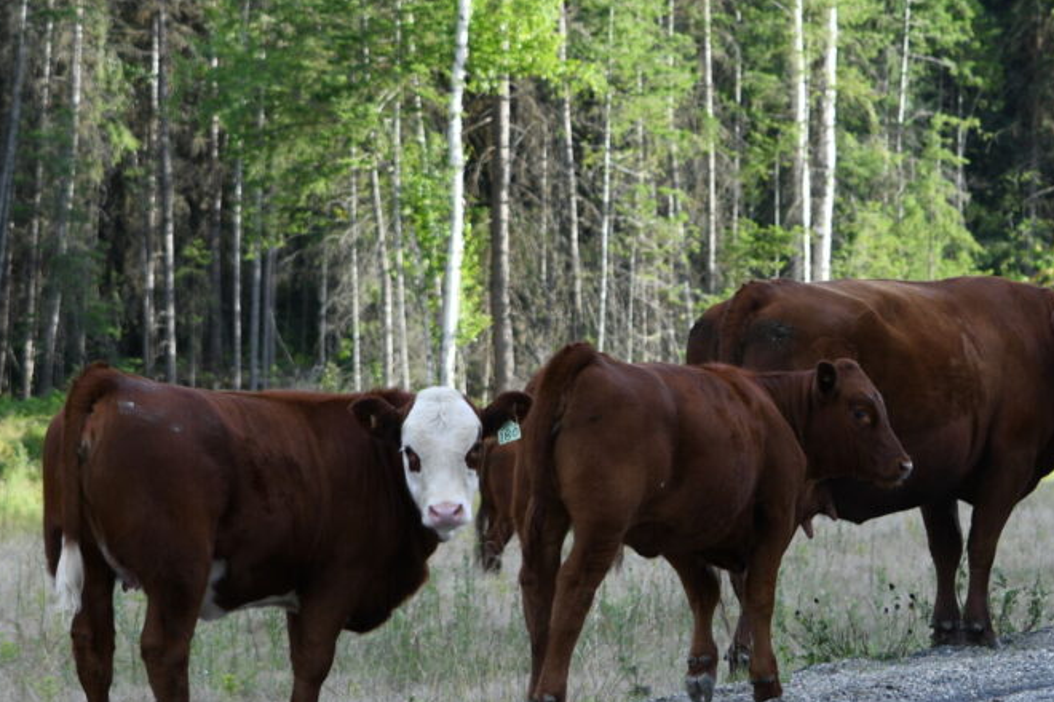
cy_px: 245
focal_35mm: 242
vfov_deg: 5.7
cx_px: 653
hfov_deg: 8.5
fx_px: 7085
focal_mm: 78
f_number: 5
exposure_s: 1/160
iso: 125
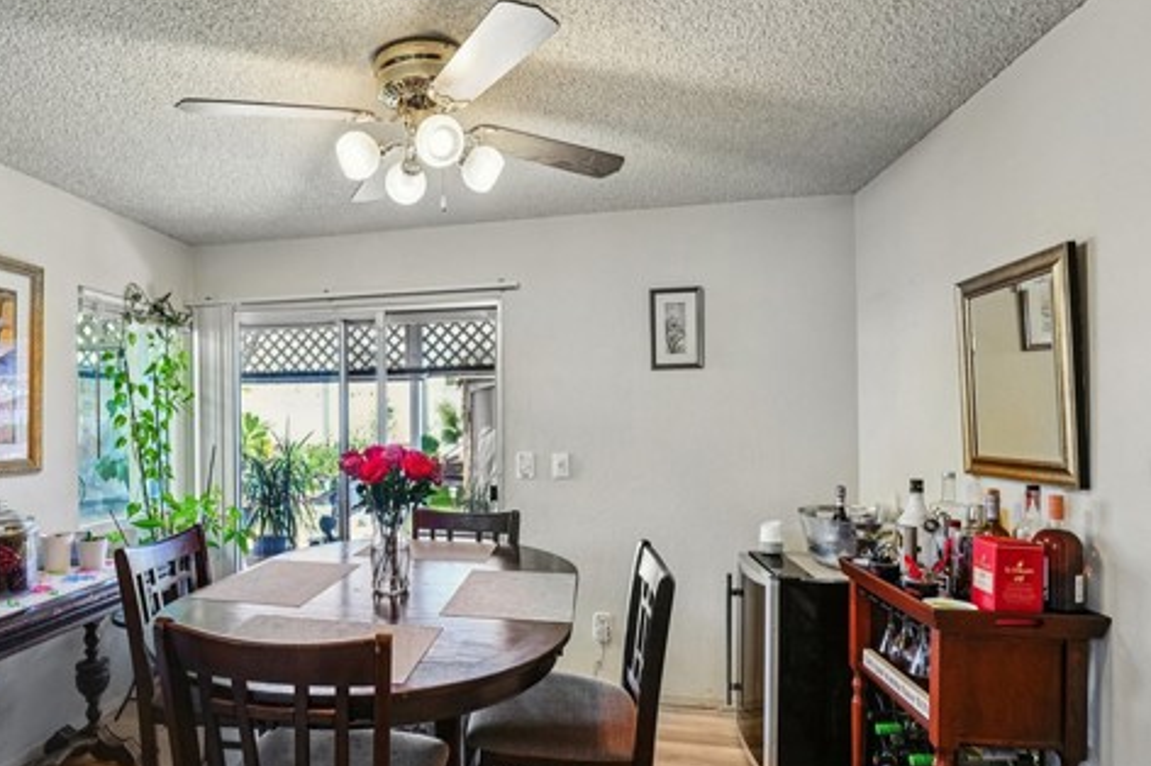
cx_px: 437
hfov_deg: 85.4
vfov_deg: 64.4
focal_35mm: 19
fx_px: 607
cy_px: 403
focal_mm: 14
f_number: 8
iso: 400
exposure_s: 1/25
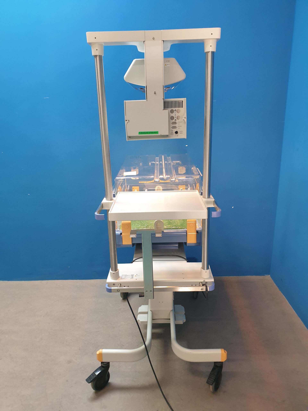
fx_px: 308
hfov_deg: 53.1
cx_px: 154
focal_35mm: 26
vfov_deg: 67.3
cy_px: 206
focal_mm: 4.3
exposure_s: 1/50
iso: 250
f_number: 2.4
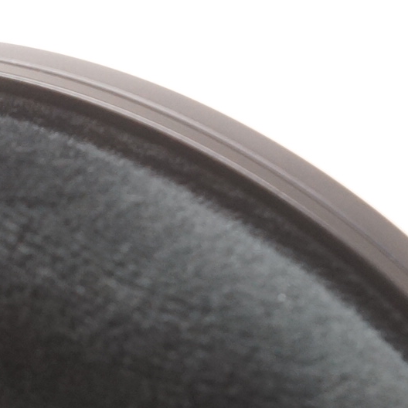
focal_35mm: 326
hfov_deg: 5.4
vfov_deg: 5.3
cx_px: 3
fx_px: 4353
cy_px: 600
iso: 400
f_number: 5
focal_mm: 45
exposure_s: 1/60
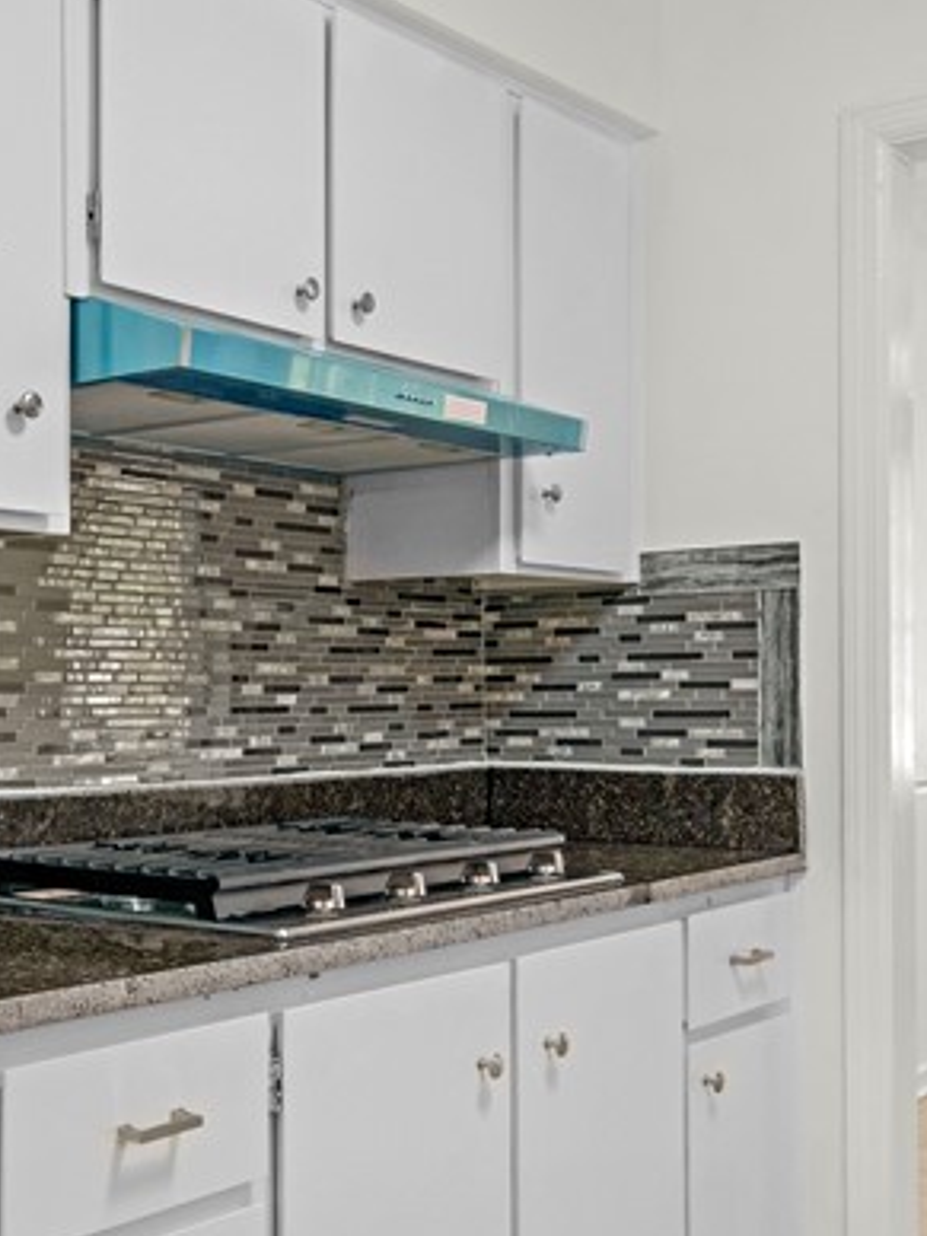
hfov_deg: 32.4
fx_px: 1583
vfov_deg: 42.6
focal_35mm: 44
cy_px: 667
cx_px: 319
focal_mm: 11
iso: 250
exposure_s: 1/10
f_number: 7.1
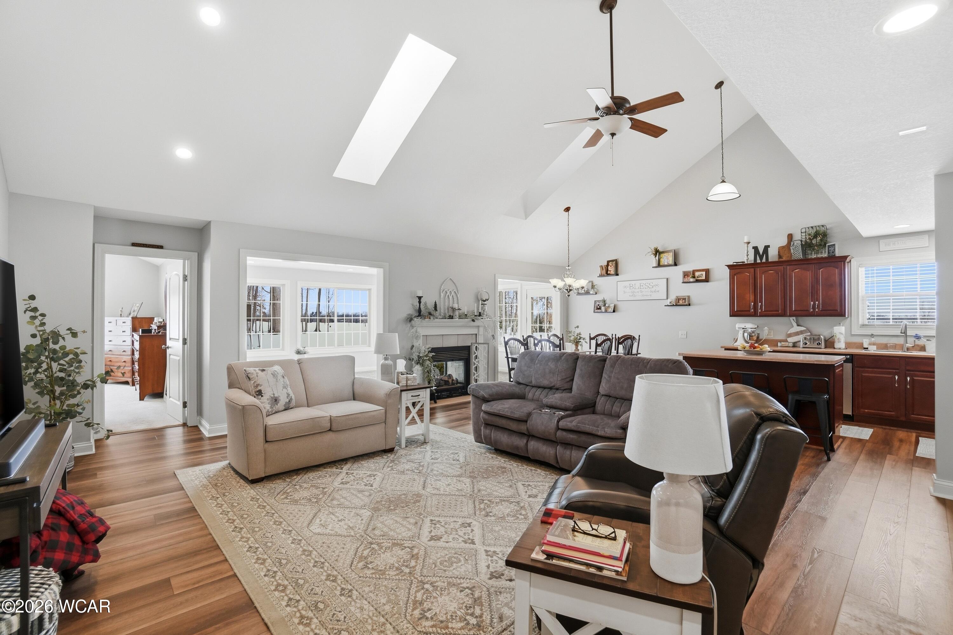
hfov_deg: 100.4
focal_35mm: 15
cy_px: 318
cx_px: 476
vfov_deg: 77.3
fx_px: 397
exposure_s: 1/400
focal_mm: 10
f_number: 4
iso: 100
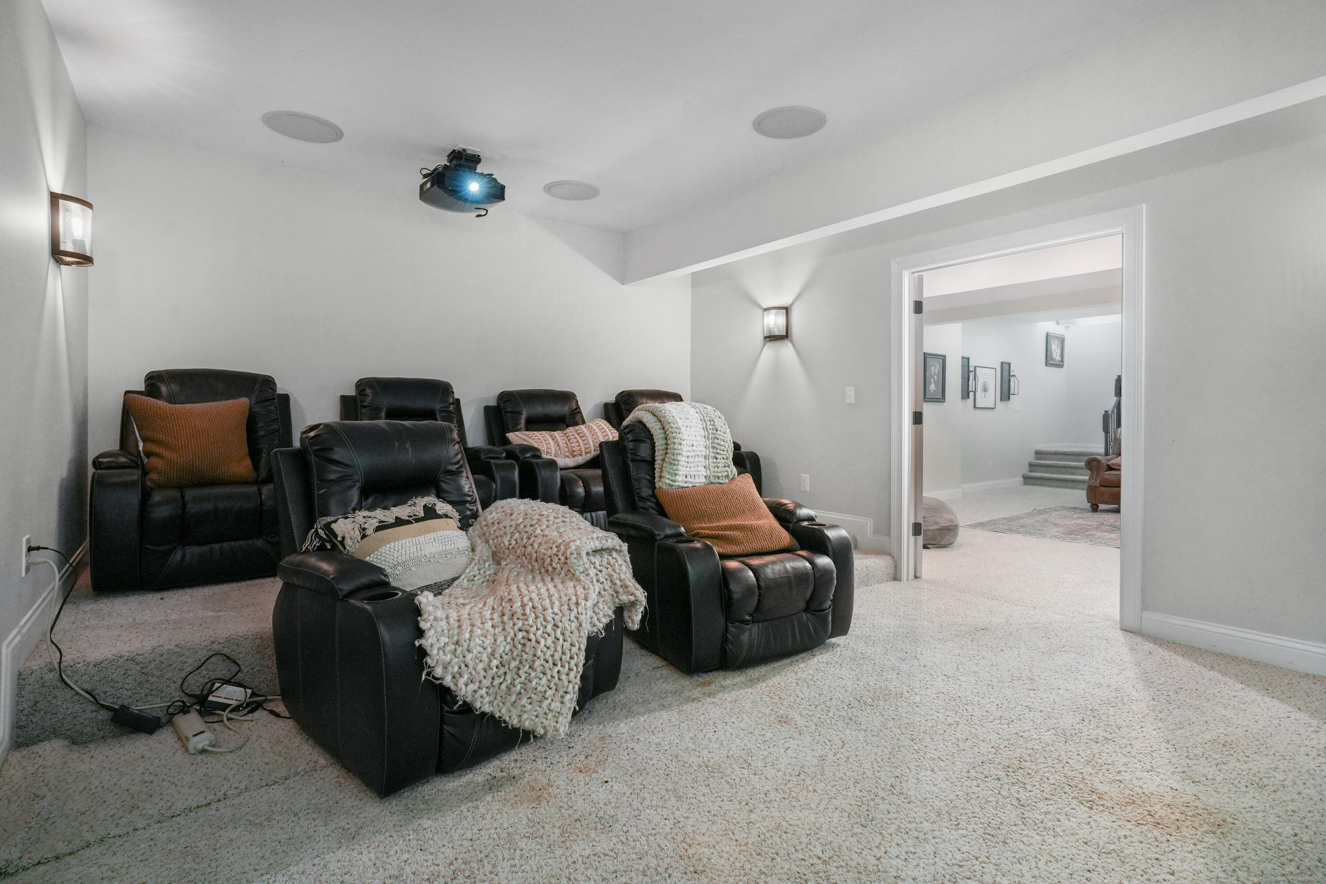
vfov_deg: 70.4
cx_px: 663
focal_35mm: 17
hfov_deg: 93.3
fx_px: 626
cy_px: 442
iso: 2000
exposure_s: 1/6
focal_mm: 17
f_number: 8
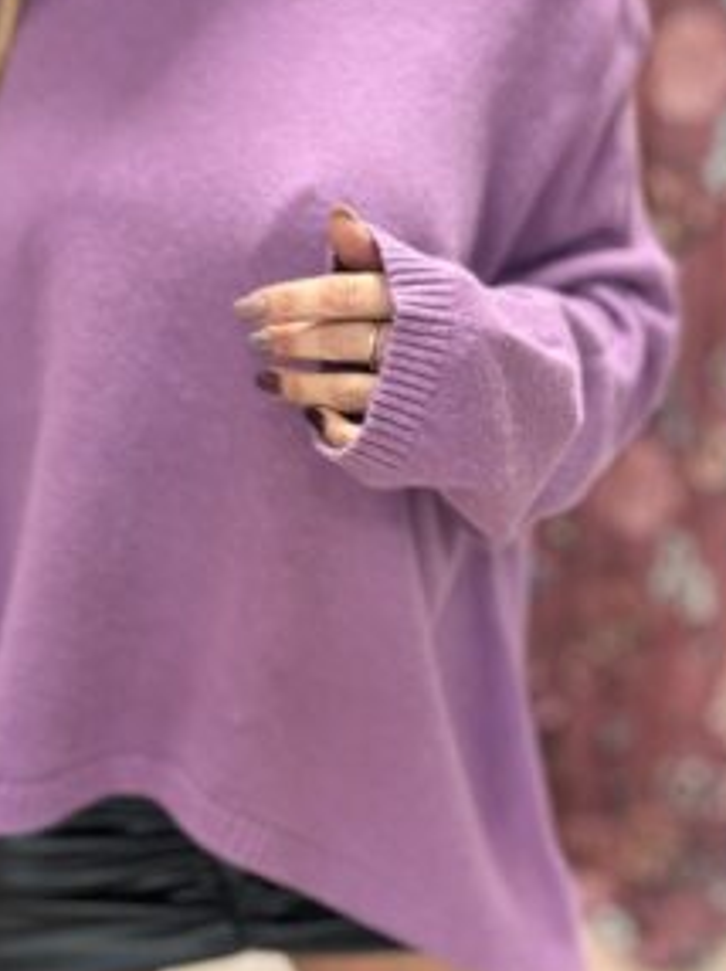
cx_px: 254
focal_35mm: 42
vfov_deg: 44.7
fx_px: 1176
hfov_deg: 34.1
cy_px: 414
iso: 250
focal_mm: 2.69
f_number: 1.9
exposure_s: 1/50
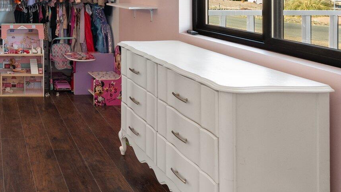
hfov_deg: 42.6
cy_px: -14
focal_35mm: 40
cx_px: -10
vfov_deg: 27.4
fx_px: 362
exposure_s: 1/4
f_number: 8
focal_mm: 16
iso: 1000
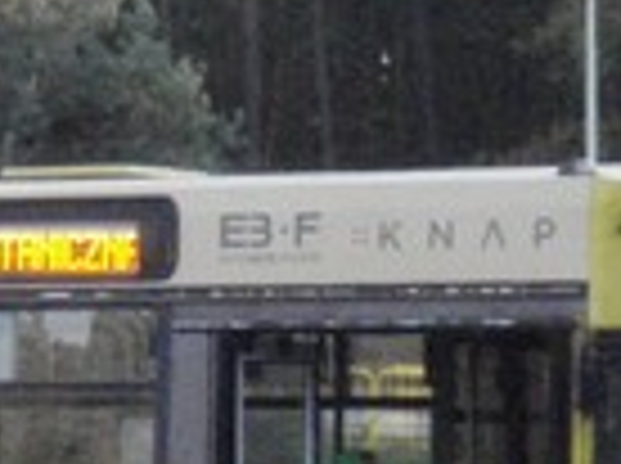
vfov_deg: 4.7
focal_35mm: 314
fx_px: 5623
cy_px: 101
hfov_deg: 6.1
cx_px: -684
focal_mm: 8.69
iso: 800
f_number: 4.2
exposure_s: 1/500
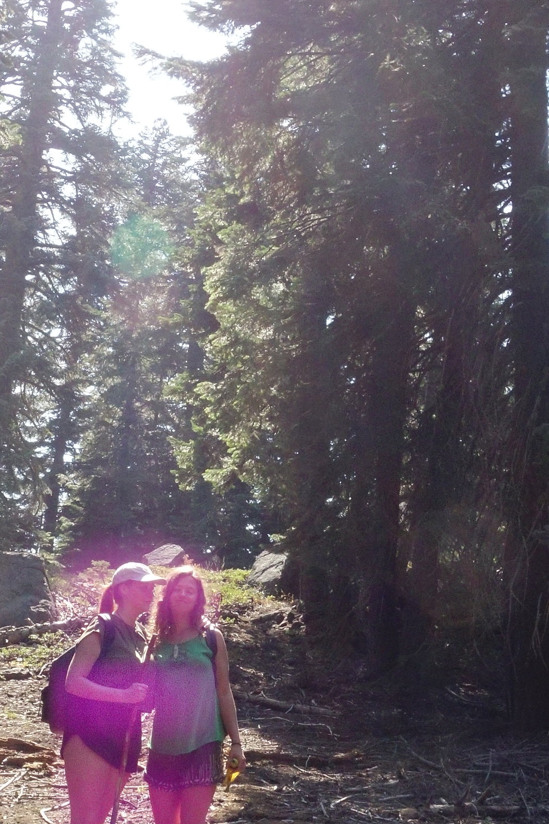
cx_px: 138
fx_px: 1715
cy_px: 430
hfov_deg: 18.1
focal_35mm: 75
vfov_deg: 27.0
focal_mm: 11.18
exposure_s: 1/200
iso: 800
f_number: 8
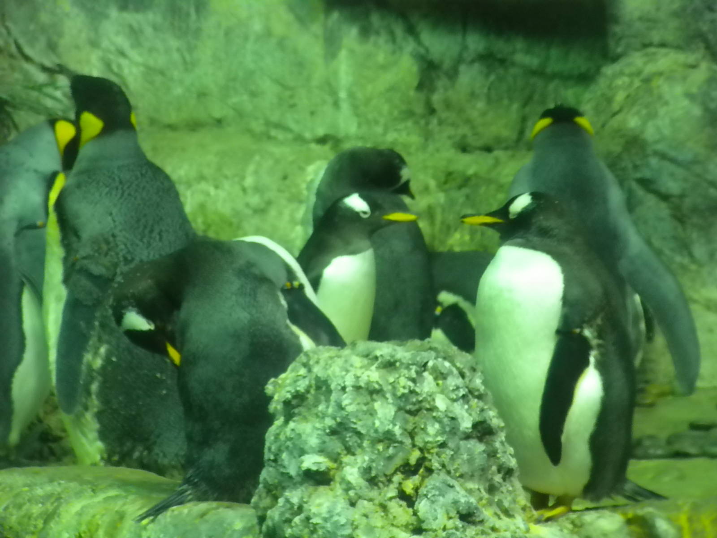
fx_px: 4930
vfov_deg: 6.2
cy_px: 269
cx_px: 358
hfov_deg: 8.3
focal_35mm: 238
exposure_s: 1/98.4
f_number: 5.2
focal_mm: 42.1
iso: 640
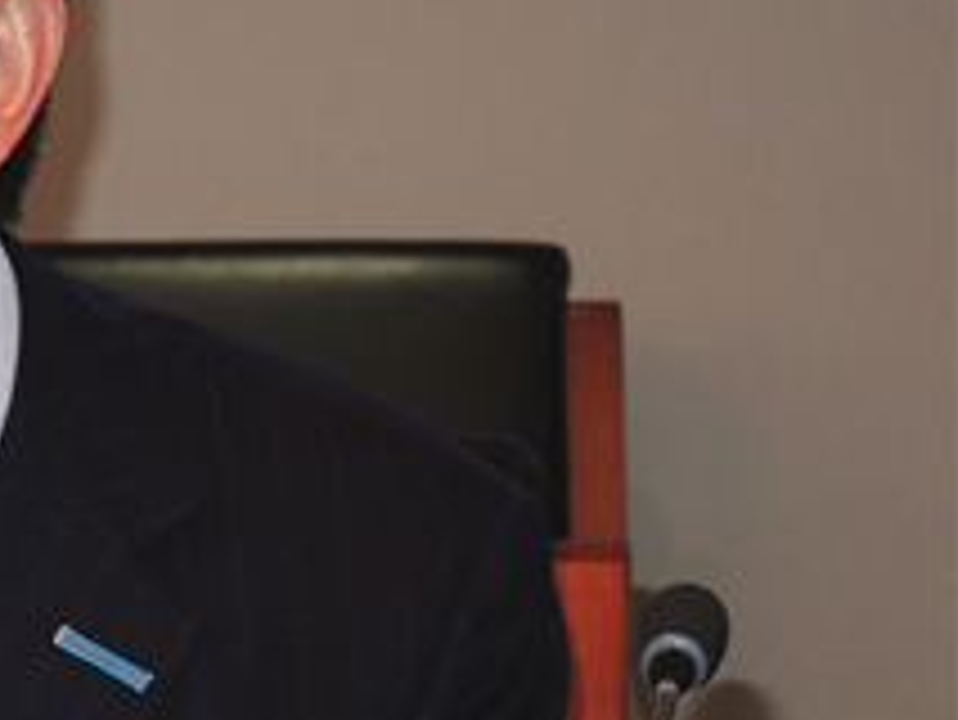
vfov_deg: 6.2
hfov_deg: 8.1
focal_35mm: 239
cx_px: -387
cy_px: 612
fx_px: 6618
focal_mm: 17.7
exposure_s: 1/60
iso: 220
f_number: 3.2
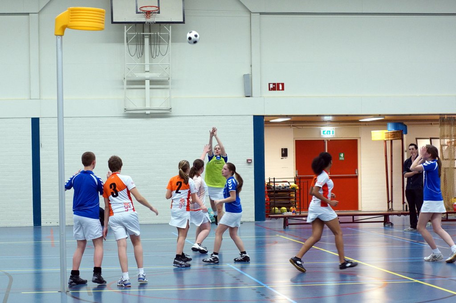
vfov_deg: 18.2
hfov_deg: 27.0
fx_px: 950
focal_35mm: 75
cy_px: 152
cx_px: 228
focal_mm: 50
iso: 1000
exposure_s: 1/200
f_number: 2.5
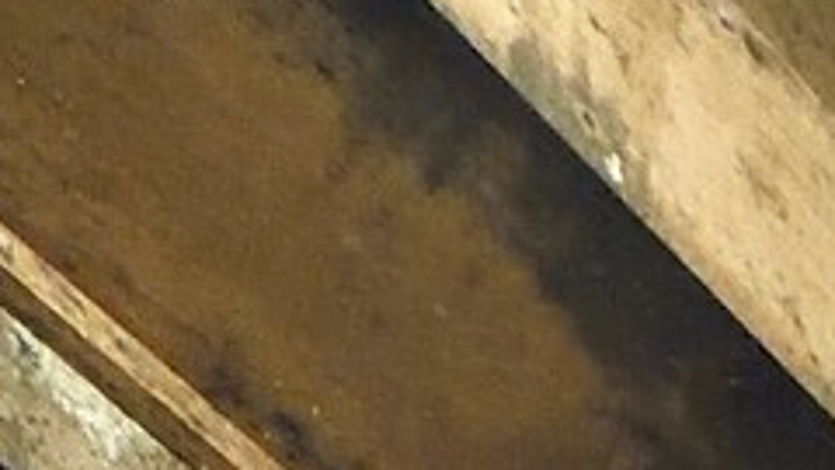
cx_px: 1566
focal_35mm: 147
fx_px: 3255
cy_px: 3629
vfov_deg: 4.0
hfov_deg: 13.0
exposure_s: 1/10
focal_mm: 14
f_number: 5
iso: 3200
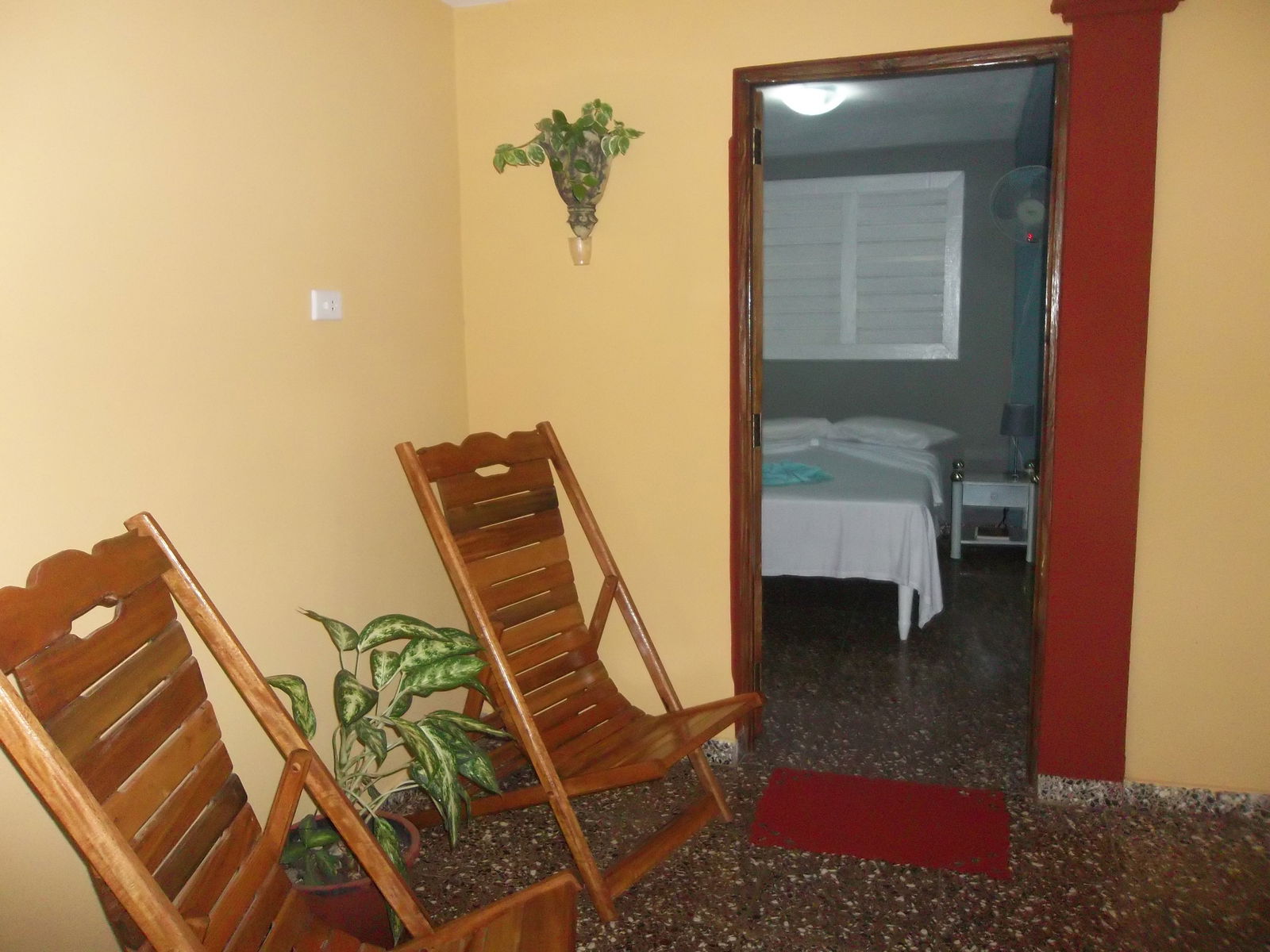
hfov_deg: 65.3
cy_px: 476
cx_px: 635
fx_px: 991
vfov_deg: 51.4
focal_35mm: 27
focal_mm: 4.9
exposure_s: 1/30
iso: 320
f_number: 3.5
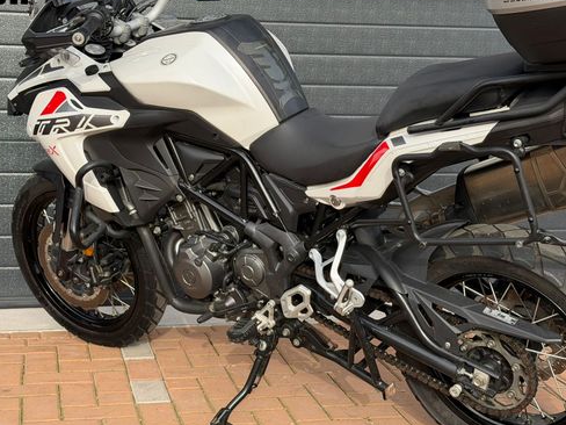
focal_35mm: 63
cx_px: 251
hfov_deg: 30.7
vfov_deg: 23.3
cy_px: 206
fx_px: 1030
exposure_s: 1/1484
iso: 80
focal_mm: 6.76
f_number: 1.78
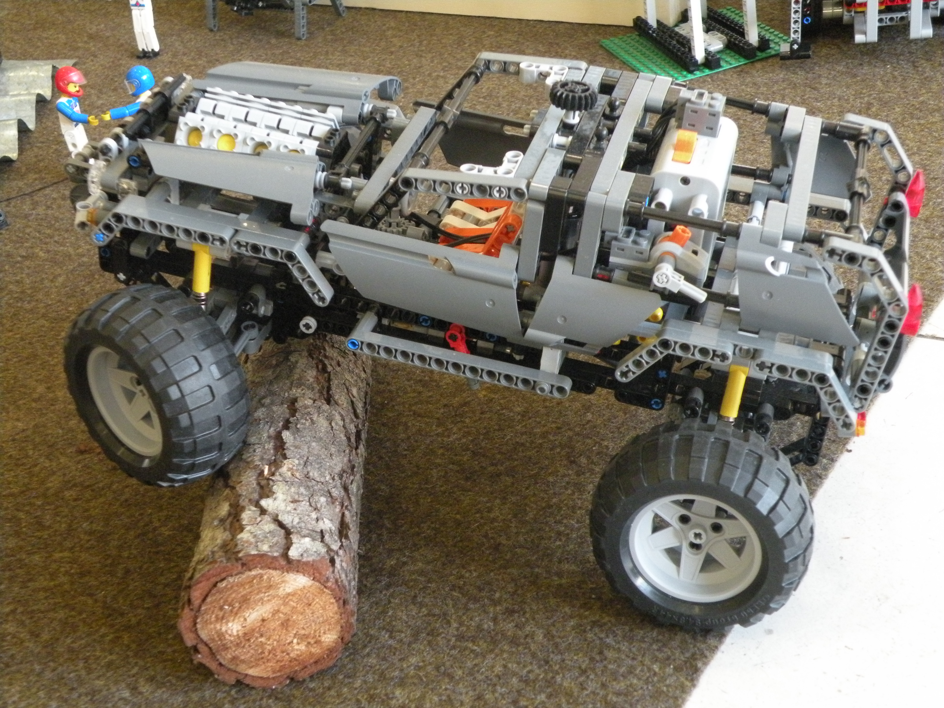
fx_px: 1527
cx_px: 472
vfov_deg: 26.1
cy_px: 354
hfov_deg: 34.3
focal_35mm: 56
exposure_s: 1/23.1
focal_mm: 9.8
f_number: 3.5
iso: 400
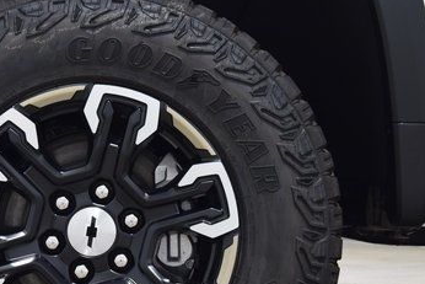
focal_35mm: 100
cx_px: 93
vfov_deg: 13.6
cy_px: 231
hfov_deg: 20.2
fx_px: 1181
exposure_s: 1/15
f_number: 6.3
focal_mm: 36
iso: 800
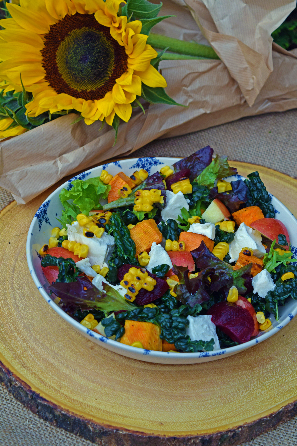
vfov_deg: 27.0
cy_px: 223
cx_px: 148
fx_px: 928
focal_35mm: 75
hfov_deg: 18.2
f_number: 8
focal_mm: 50
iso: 250
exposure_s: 1/250
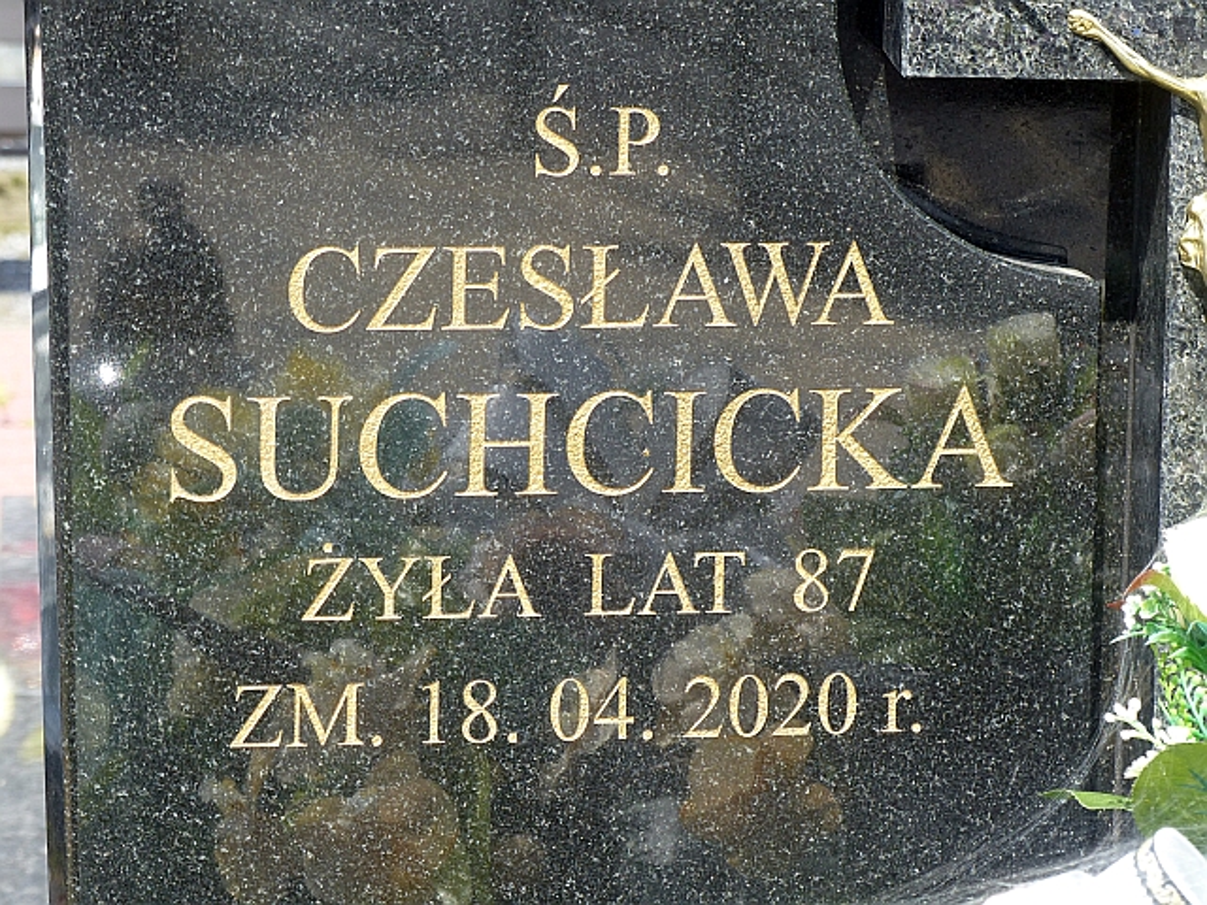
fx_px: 8368
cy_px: 452
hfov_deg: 8.2
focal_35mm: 240
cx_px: 604
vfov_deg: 6.2
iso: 100
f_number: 4
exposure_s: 1/320
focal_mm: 43.3
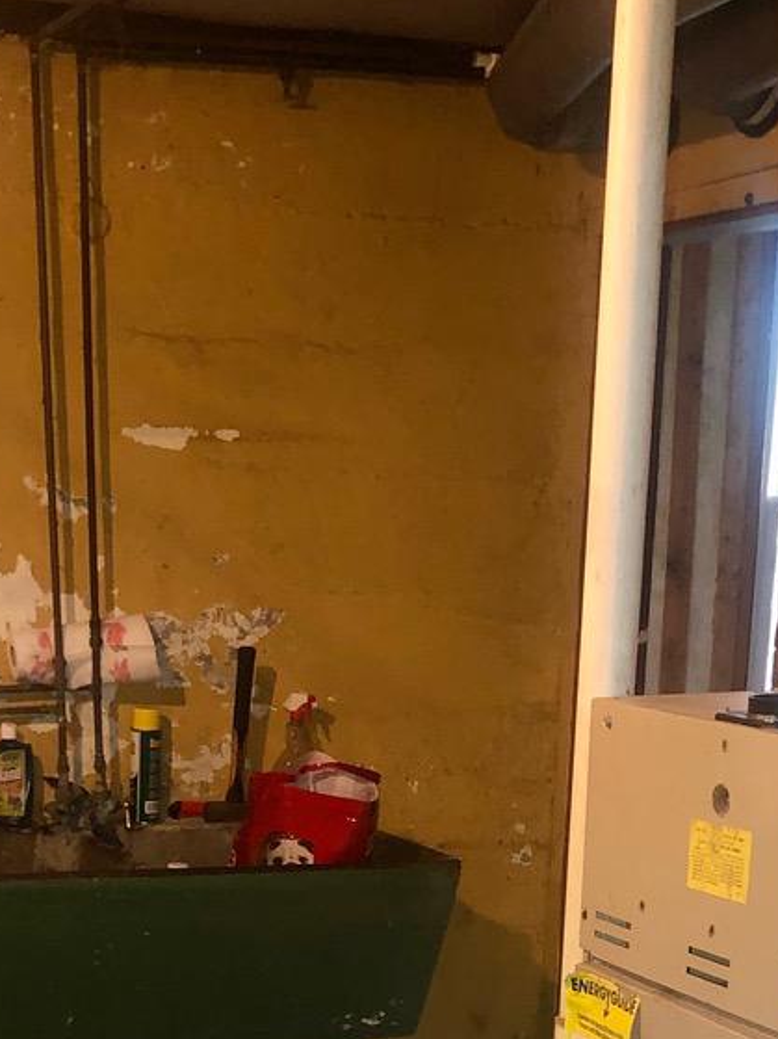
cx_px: 299
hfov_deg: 19.1
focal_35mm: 77
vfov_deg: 23.4
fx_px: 2308
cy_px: 1203
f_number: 1.8
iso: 100
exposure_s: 1/7
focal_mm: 3.99
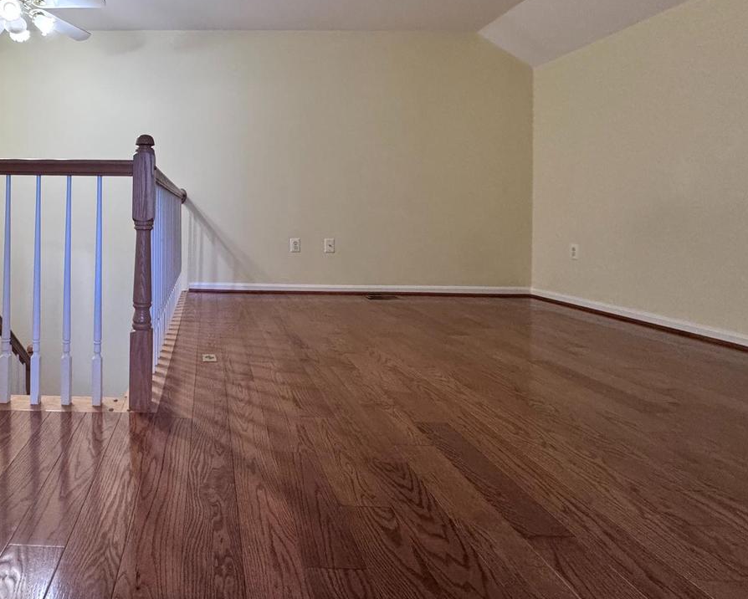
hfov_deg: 70.4
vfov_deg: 62.0
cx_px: 194
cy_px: 214
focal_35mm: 22
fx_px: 487
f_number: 2.2
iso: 320
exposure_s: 1/60
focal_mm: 2.22
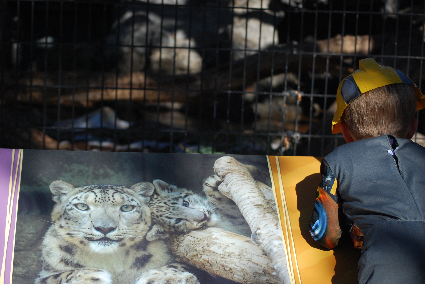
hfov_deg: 24.6
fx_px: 975
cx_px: 212
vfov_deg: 16.6
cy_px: 142
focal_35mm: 82
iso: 400
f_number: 5.6
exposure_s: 1/1600
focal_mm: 55
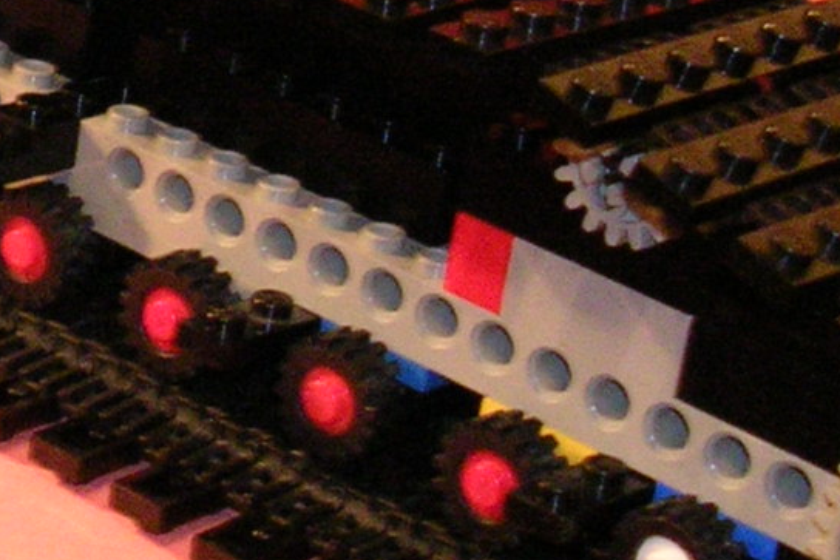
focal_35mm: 180
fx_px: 4201
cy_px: 137
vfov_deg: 7.6
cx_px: -63
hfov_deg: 11.3
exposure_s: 1/7.6
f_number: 3
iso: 200
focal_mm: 7.1
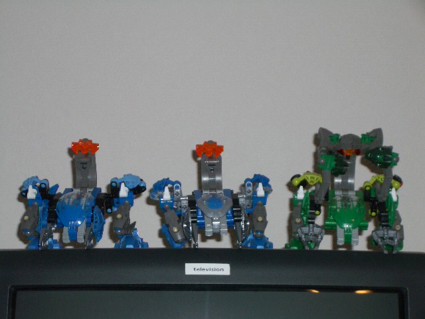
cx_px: 212
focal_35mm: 105
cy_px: 160
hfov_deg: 18.7
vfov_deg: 14.1
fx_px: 1289
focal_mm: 17.4
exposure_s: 1/60
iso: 100
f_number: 4.8
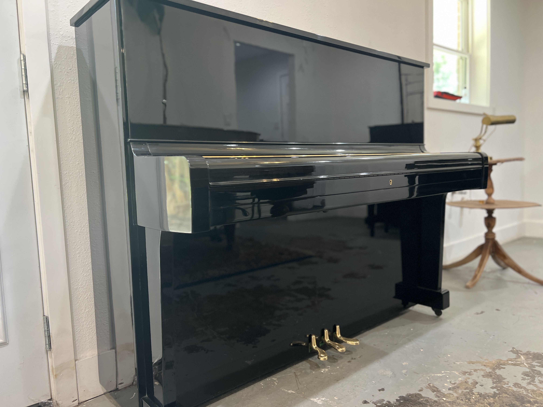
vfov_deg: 53.1
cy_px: 204
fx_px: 408
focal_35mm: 26
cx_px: 272
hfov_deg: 67.3
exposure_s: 1/60
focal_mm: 5.7
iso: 250
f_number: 1.5
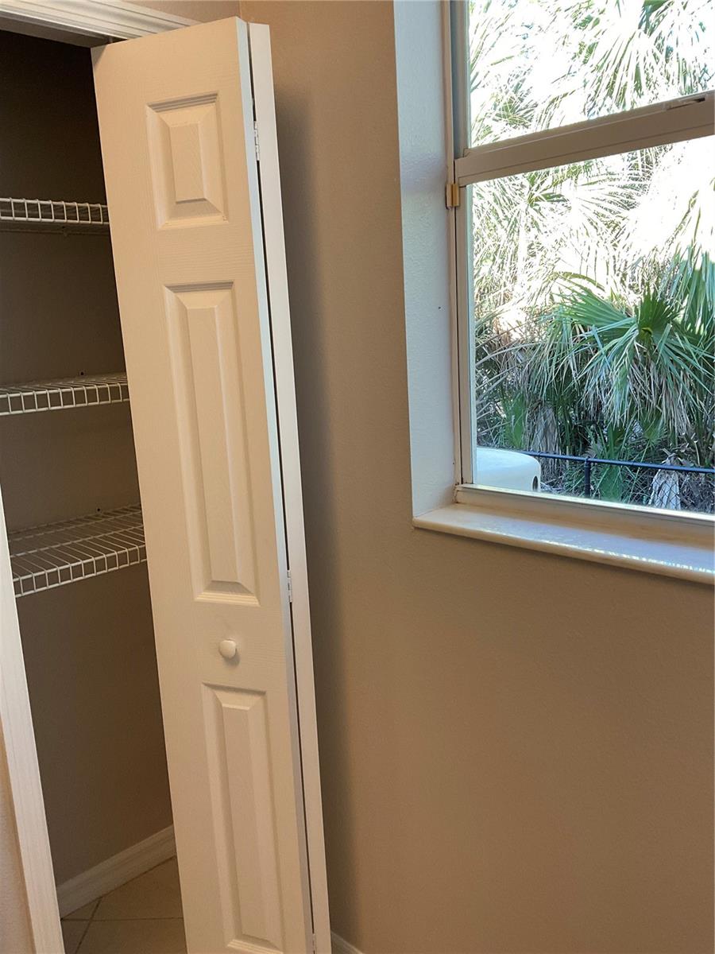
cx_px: 358
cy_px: 477
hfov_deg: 48.2
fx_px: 799
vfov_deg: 61.7
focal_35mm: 29
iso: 64
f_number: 1.8
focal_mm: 3
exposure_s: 1/67
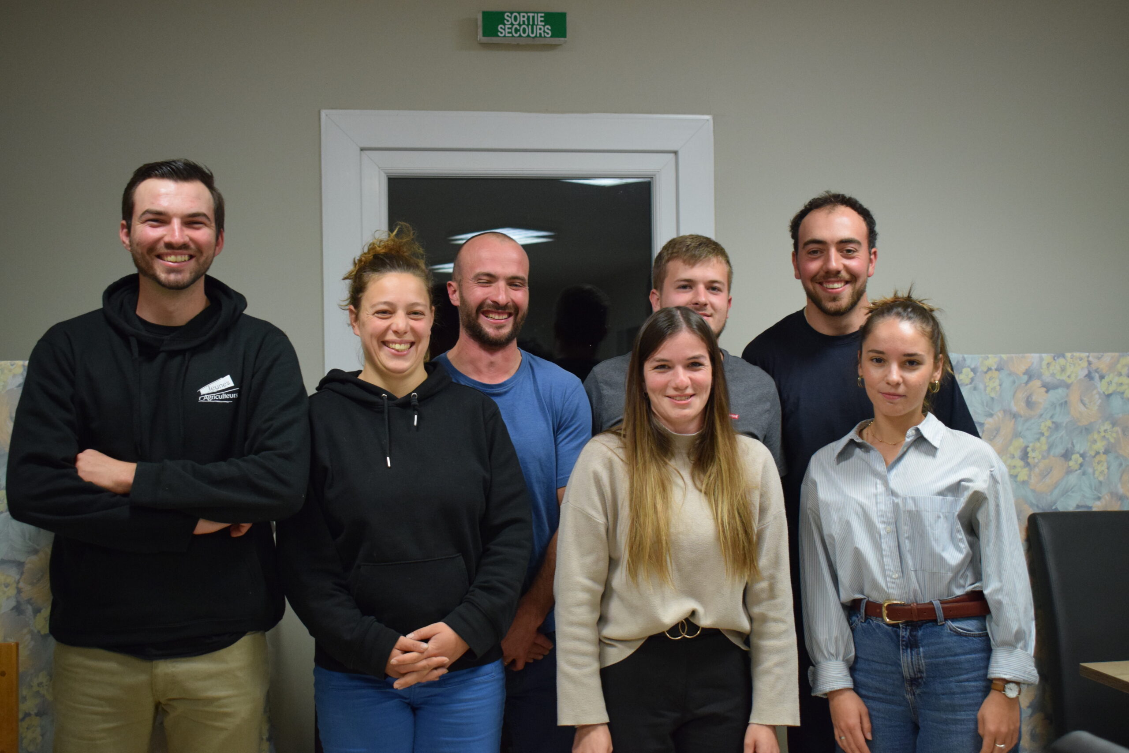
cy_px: 376
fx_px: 1411
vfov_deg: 29.9
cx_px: 564
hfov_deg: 43.6
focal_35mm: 45
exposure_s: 1/60
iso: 2000
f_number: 4.2
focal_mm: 30
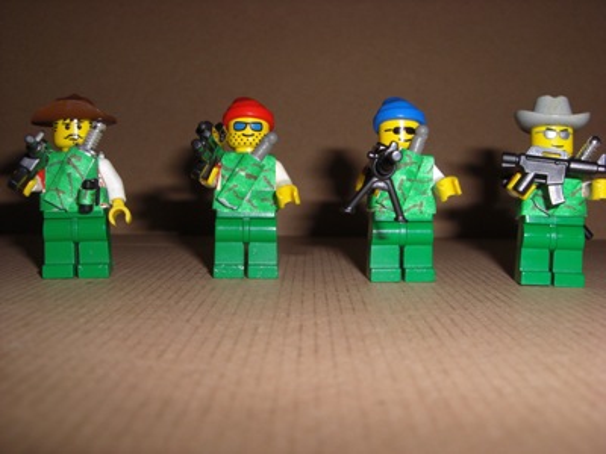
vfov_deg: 37.7
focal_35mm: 38
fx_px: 665
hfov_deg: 49.0
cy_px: 227
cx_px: 303
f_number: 8
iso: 64
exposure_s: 1/30
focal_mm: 6.2
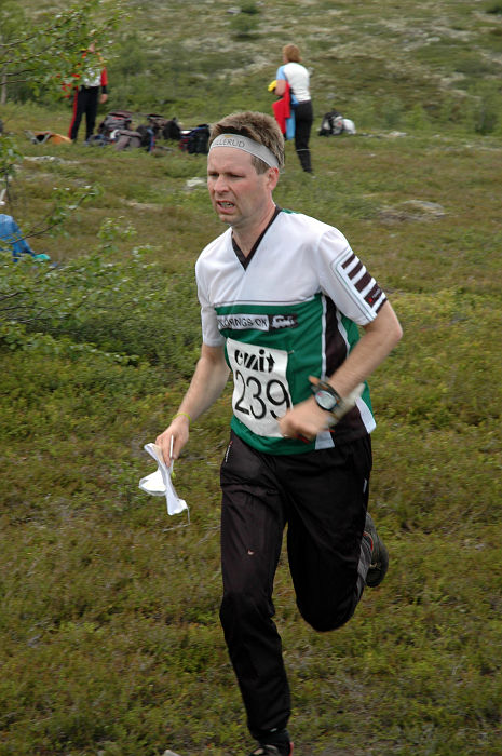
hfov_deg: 13.0
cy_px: 378
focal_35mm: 105
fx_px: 2202
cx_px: 251
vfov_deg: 19.5
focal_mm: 70
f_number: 8
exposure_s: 1/250
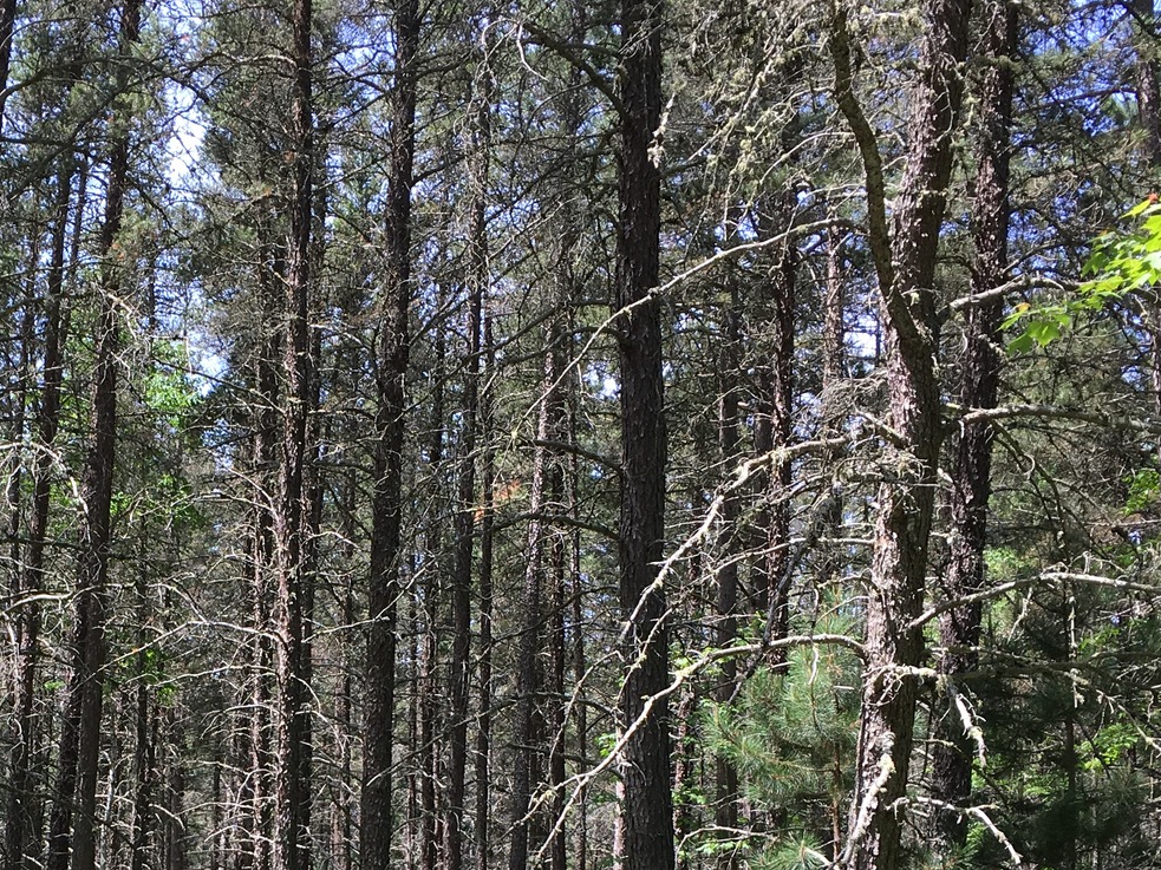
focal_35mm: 59
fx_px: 1979
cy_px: 846
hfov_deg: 32.0
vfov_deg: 23.9
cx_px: 270
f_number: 2.2
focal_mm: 4.15
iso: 25
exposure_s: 1/346
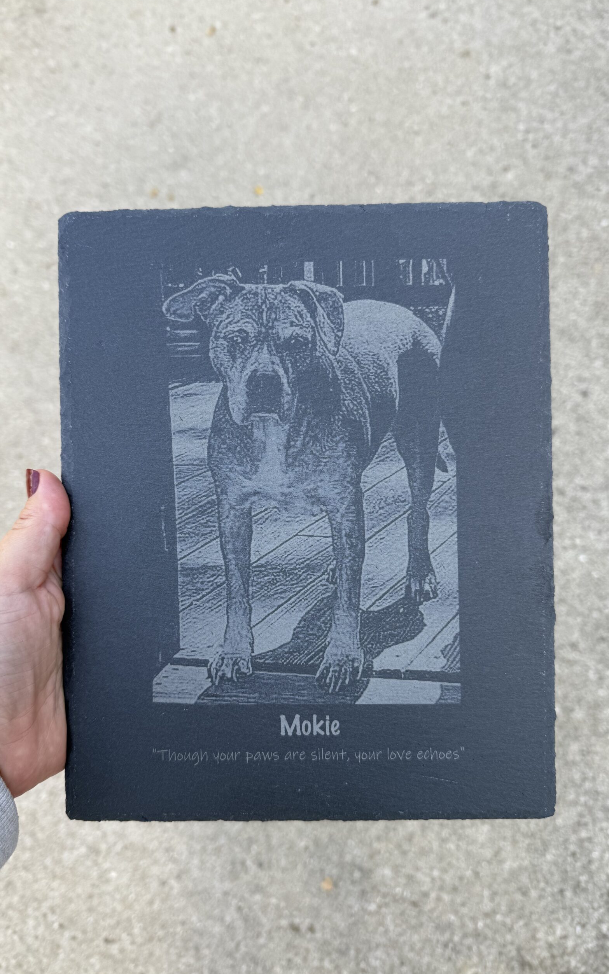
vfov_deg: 70.4
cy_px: 493
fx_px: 690
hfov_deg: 47.6
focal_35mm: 26
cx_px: 286
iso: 80
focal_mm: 6.76
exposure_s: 1/464
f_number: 1.78
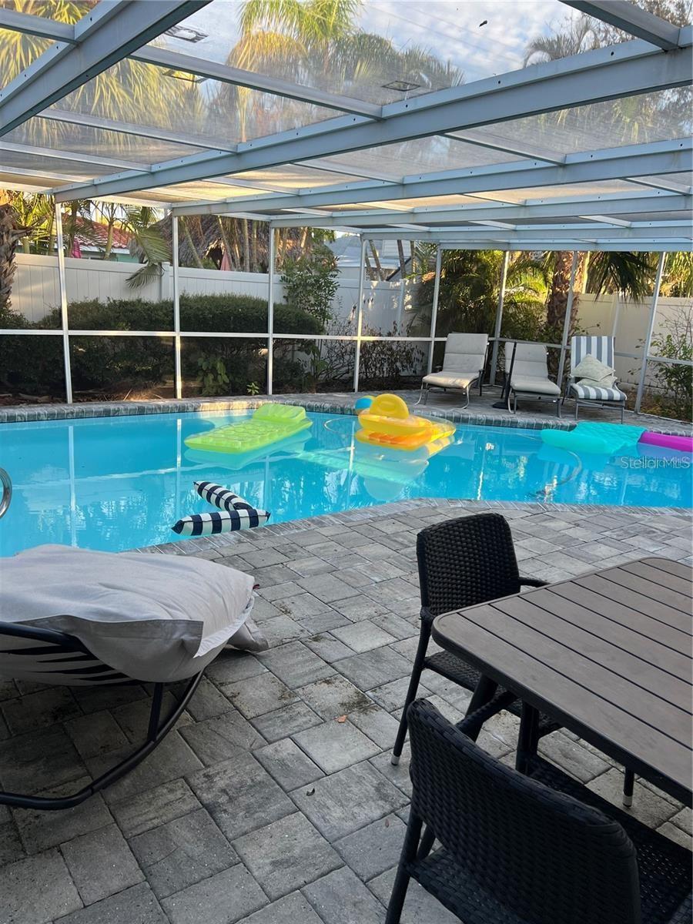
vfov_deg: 67.3
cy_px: 462
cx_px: 346
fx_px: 694
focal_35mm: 26
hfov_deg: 53.1
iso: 40
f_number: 1.5
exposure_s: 1/178
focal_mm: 5.7
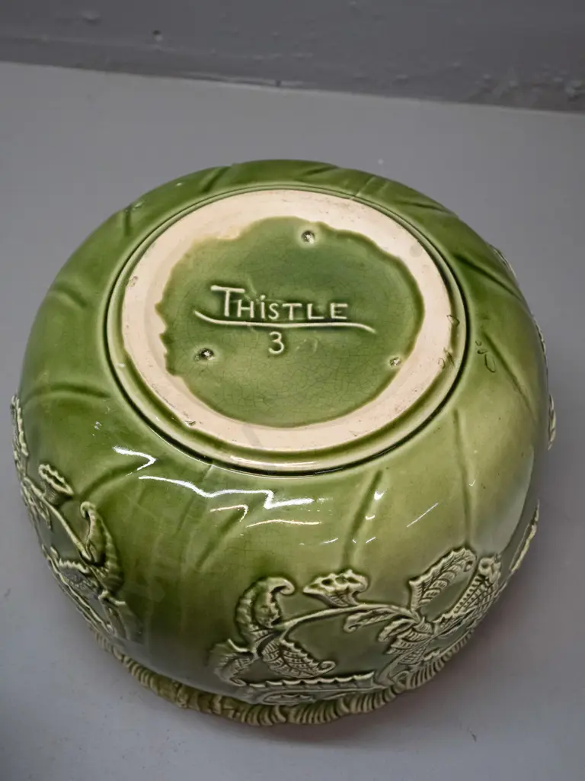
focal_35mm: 60
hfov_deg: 24.4
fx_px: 1352
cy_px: 390
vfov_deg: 32.2
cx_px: 292
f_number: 5.6
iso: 3200
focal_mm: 30
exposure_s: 1/250
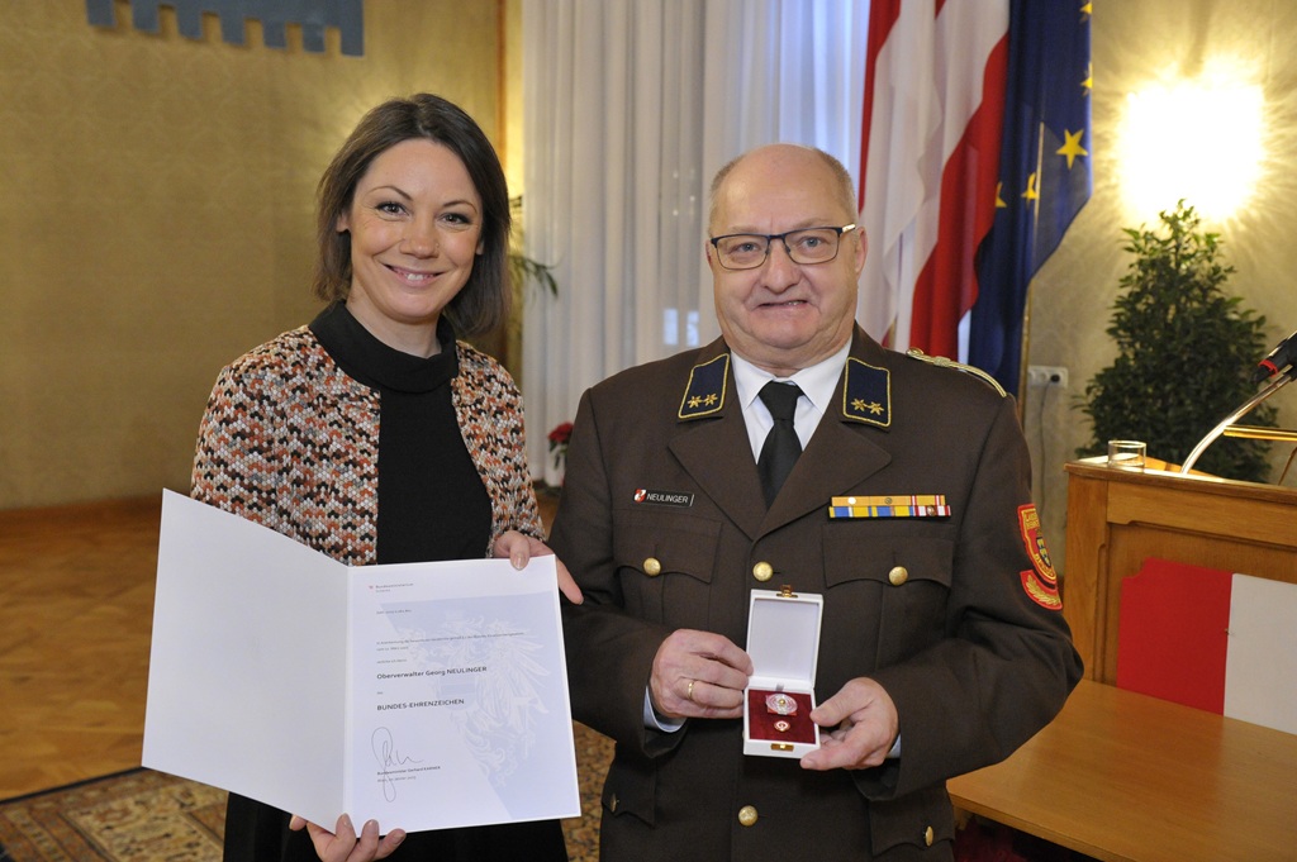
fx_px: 1368
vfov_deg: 35.0
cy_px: 431
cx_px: 648
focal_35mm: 38
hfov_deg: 50.7
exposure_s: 1/90
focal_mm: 38
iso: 6400
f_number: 5.6
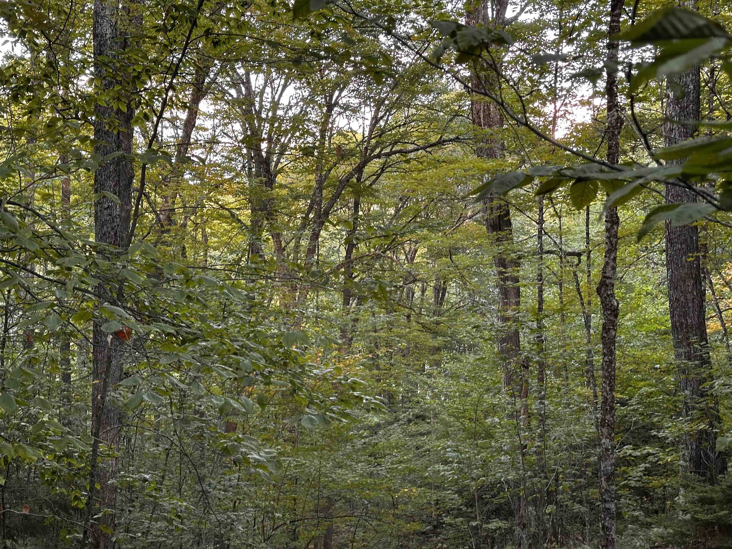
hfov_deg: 39.7
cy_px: 274
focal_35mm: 48
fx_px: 1015
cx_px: 366
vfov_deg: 30.3
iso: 160
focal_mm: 6.86
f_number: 1.78
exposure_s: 1/60
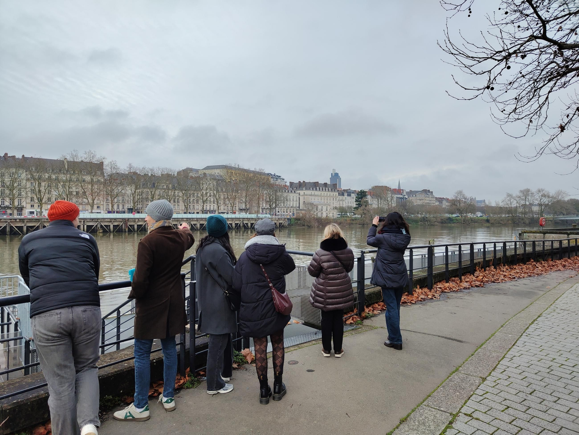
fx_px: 686
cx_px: 290
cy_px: 218
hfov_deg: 45.8
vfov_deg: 35.1
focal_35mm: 41
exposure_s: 1/435
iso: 50
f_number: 1.88
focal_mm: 5.59
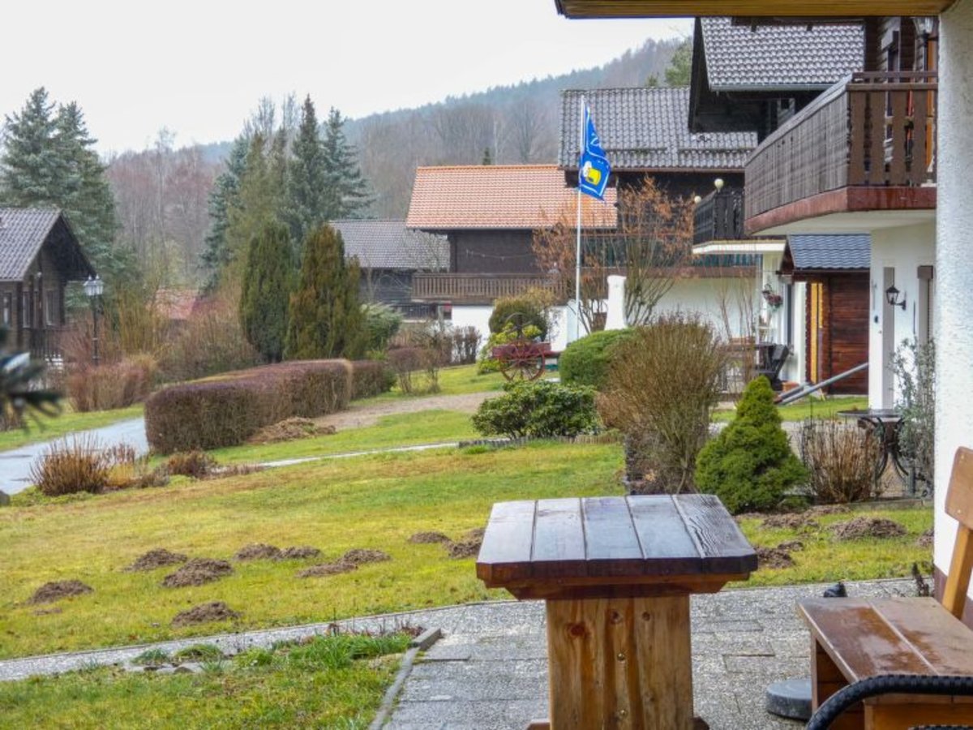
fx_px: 2277
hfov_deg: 24.1
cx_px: 486
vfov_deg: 18.2
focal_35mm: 81
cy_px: 365
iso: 250
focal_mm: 14.5
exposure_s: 1/125
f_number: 4.5
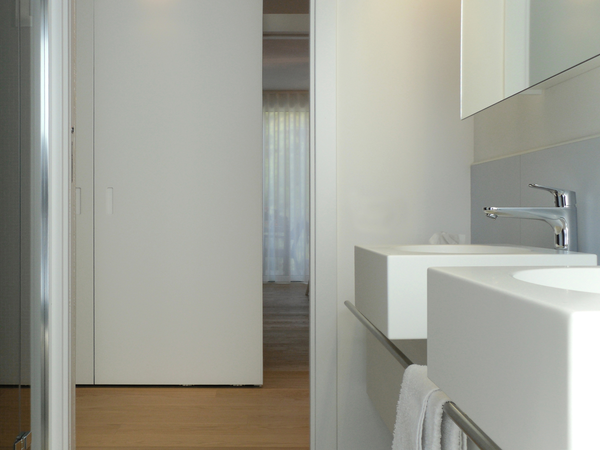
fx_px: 780
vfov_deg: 32.2
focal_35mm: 45
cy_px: 225
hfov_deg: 42.1
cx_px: 300
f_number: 3.5
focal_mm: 6.3
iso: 80
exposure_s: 1/90
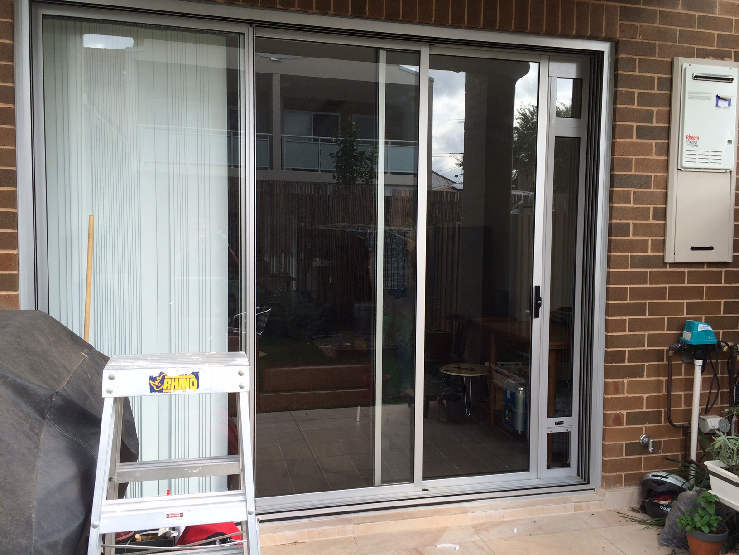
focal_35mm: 29
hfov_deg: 61.7
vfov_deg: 48.2
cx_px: 370
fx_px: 619
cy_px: 278
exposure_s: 1/323
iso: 32
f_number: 2.2
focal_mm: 4.15
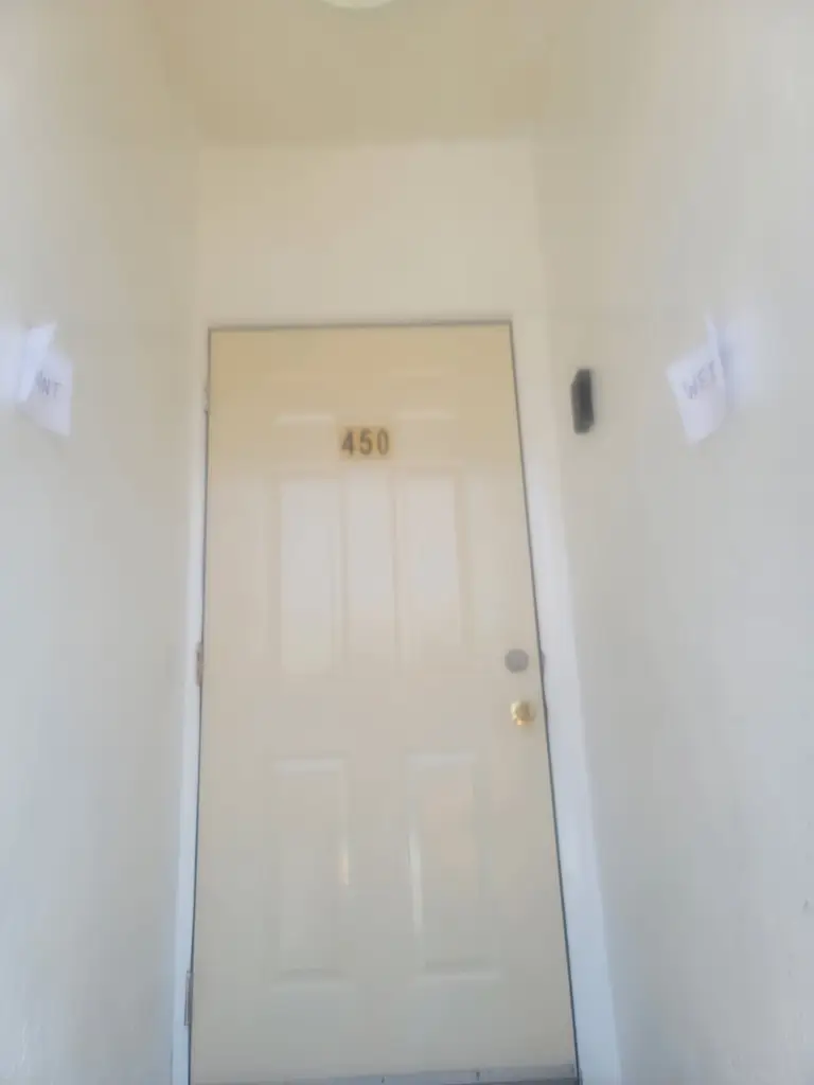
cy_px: 542
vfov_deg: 69.4
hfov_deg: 54.9
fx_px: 784
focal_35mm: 25
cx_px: 407
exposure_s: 1/210
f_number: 1.8
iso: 20
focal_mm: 7
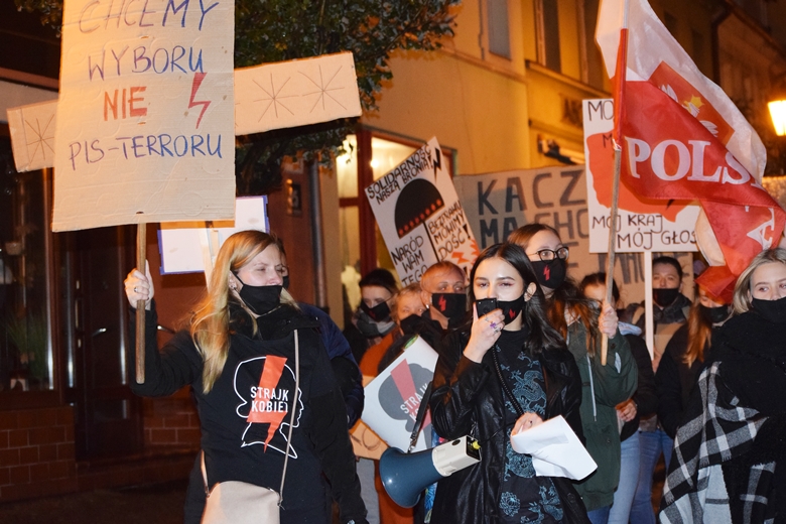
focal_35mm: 82
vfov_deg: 16.6
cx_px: 393
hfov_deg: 24.6
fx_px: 1801
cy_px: 262
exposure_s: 1/60
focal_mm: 55
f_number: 4
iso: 3200
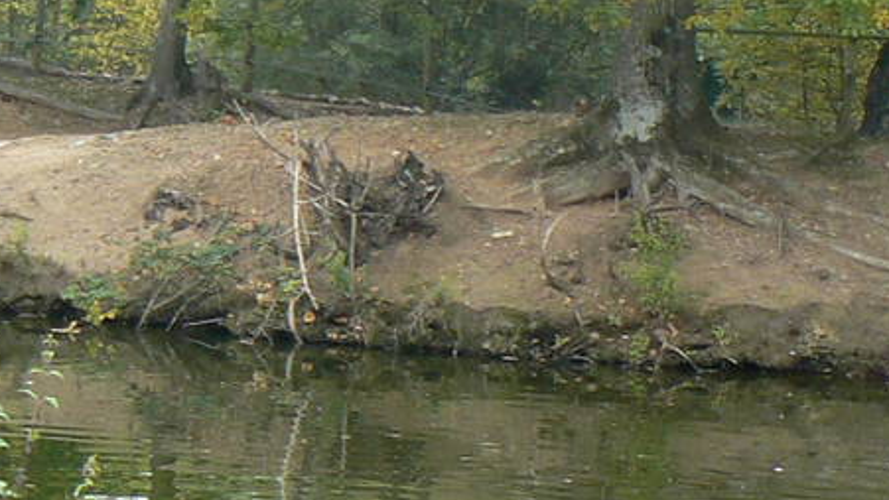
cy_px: 581
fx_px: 3278
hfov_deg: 15.4
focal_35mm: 139
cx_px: 442
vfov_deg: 8.6
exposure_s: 1/100
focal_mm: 6
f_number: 4
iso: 80
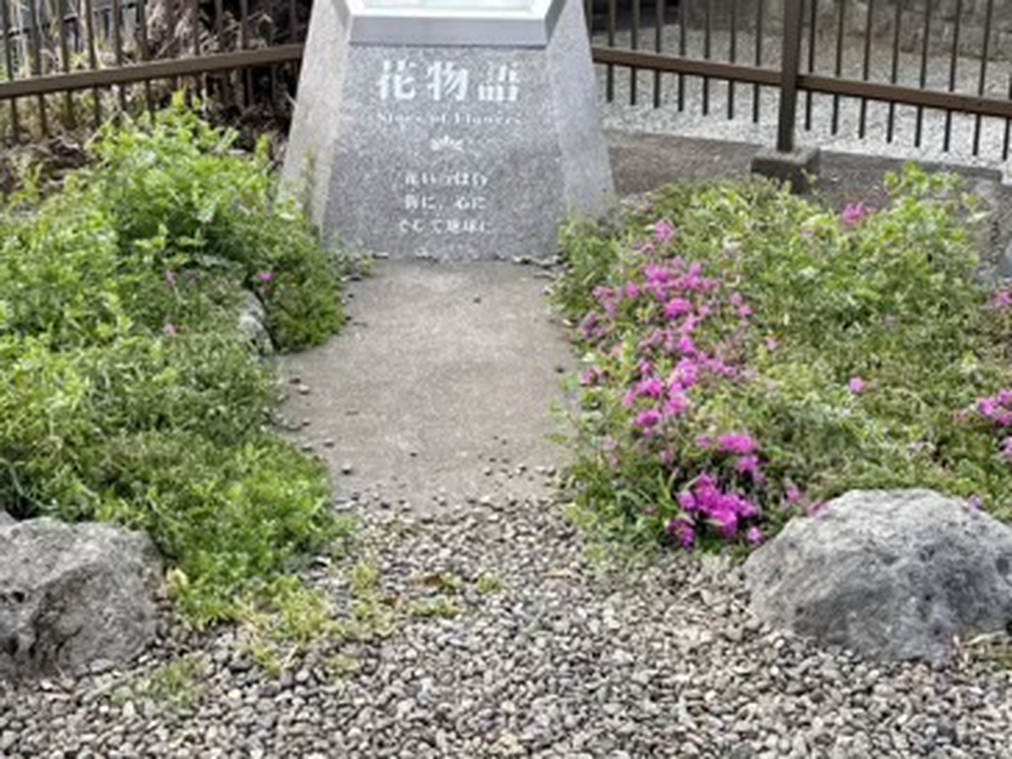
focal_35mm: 50
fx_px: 1462
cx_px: 473
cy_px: 277
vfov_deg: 29.0
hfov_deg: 38.2
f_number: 1.6
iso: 50
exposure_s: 1/300
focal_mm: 5.96
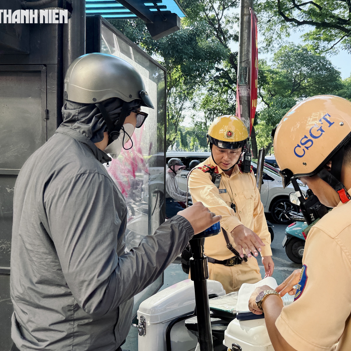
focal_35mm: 29
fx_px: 333
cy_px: 176
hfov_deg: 54.9
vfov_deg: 55.6
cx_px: 224
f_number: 1.78
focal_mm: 6.76
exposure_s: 1/695
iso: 80
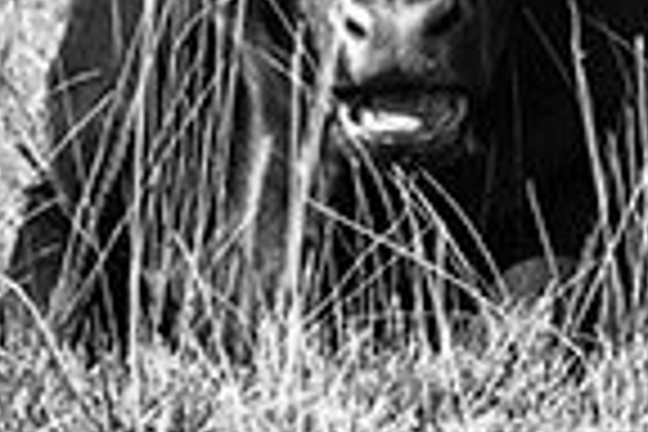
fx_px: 74766
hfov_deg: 0.5
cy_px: 7
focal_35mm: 4154
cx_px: 936
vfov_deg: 0.3
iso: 3600
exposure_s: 1/1250
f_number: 13
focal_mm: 1200
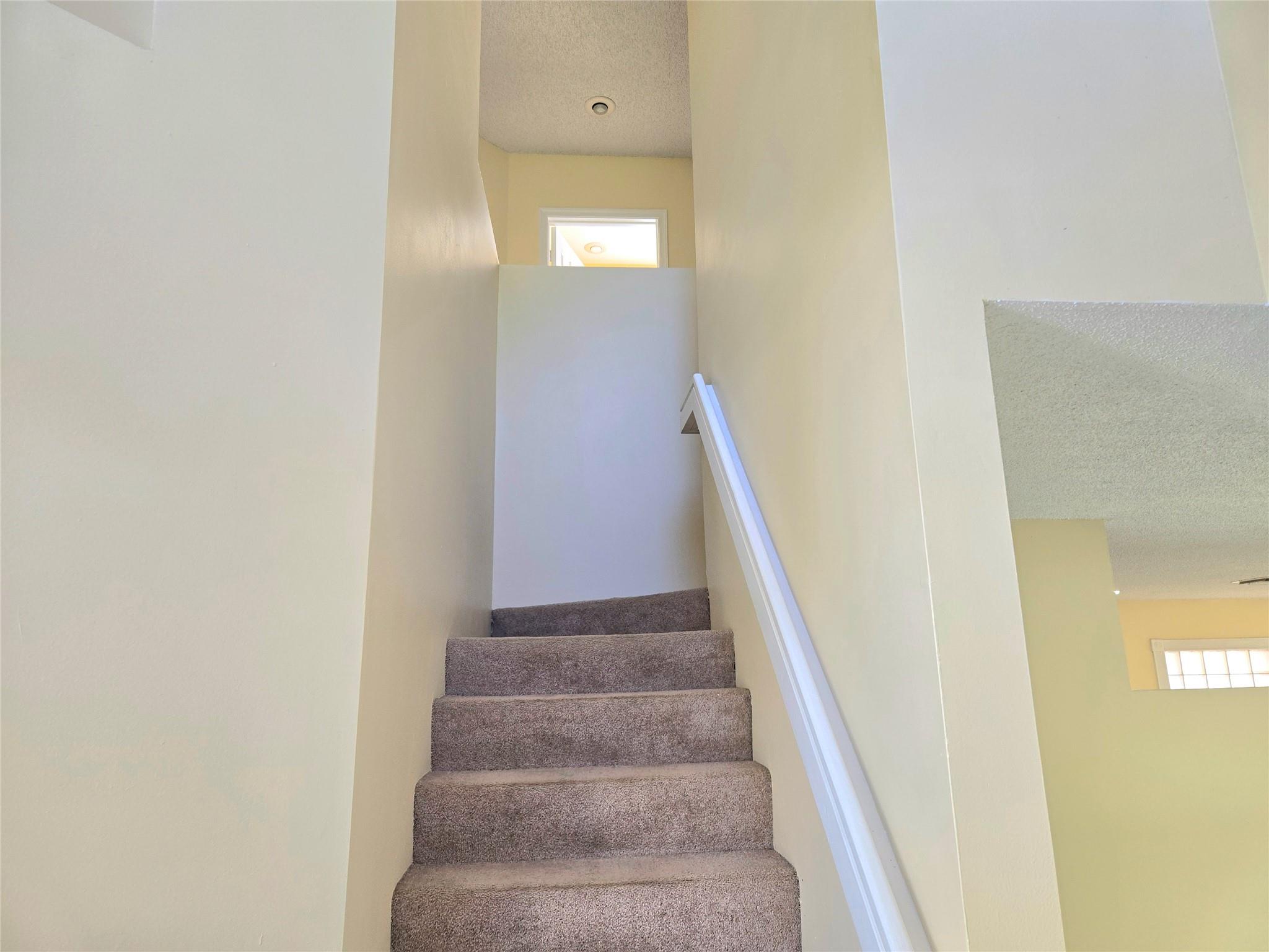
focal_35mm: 23
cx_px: 634
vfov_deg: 58.9
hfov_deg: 73.9
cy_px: 476
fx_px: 843
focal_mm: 5.4
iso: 50
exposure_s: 1/60.2
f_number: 1.8
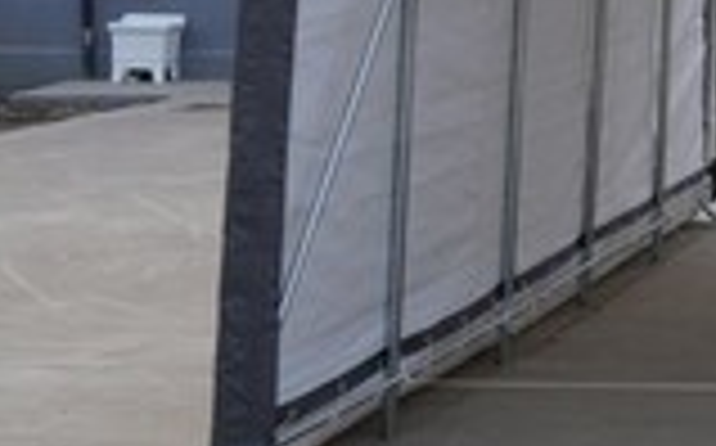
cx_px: 1202
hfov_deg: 14.1
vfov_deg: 9.5
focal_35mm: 135
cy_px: -131
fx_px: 2632
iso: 100
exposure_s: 1/60
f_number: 5
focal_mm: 35
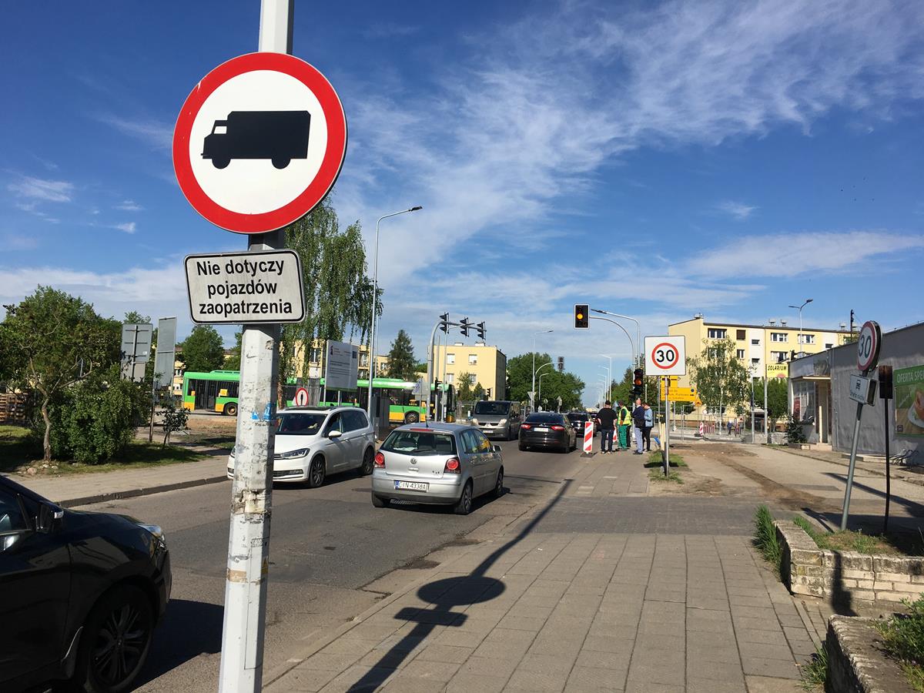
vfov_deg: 48.2
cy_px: 346
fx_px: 774
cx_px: 462
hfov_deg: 61.7
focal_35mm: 29
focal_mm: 4.15
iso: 25
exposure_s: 1/2262
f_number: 2.2
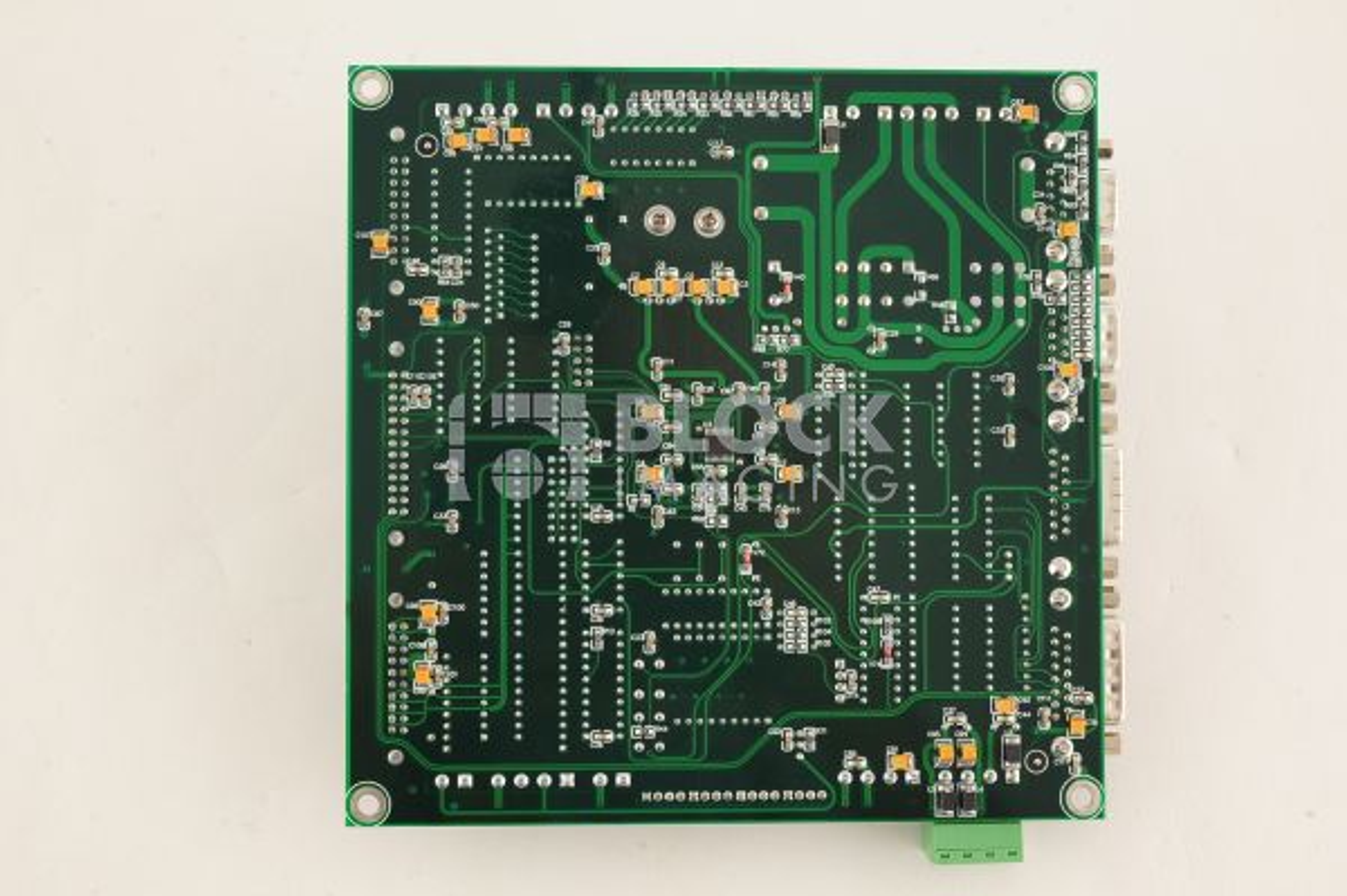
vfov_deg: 26.9
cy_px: 448
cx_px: 674
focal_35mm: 50
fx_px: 1869
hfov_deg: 39.6
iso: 1600
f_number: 10
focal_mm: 50
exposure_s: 1/125
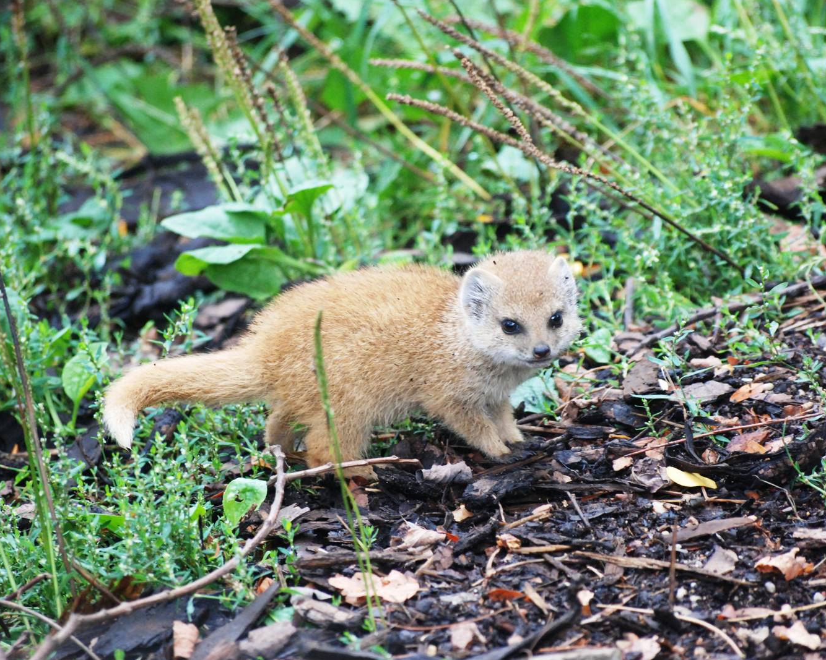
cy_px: 330
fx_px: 9093
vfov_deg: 4.2
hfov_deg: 5.2
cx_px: 453
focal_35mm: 372
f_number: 5.6
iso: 1000
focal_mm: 220
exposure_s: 1/160
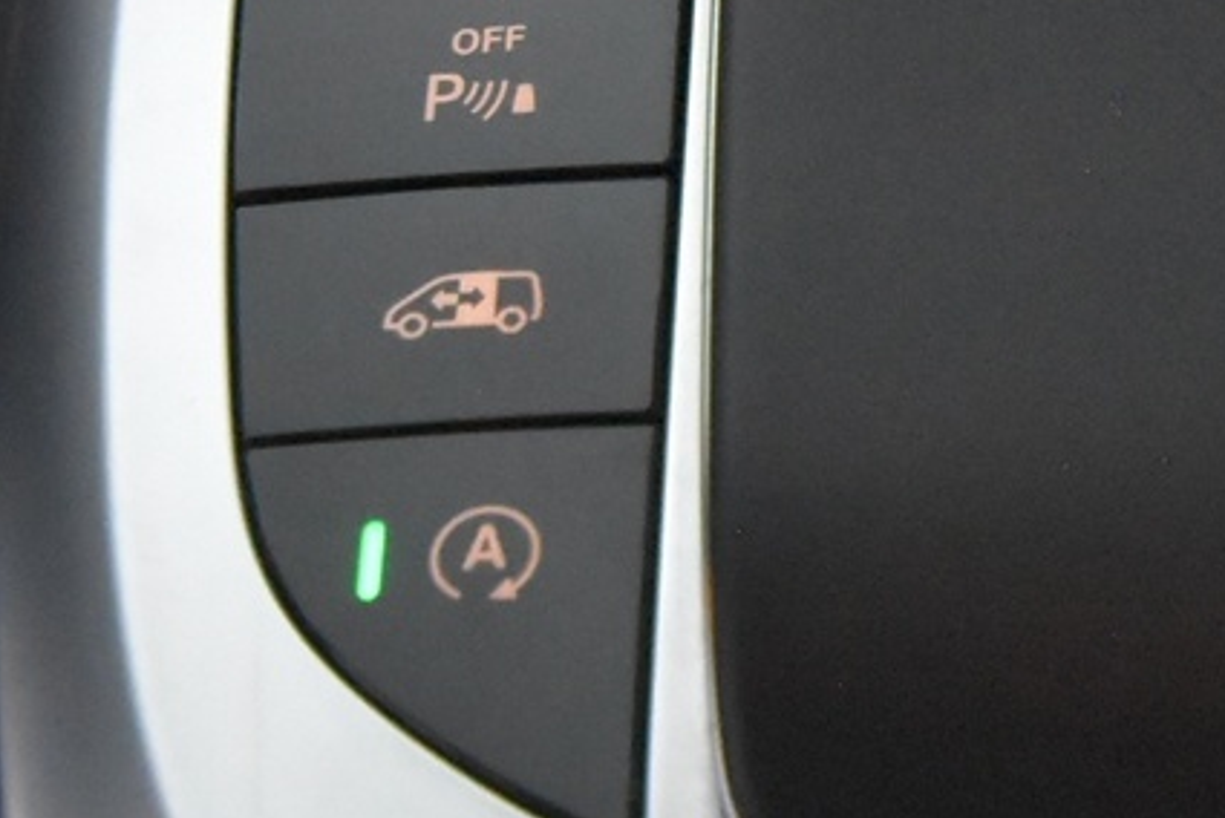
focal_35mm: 114
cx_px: 1311
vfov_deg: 11.9
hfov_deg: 17.4
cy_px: 72
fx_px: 3882
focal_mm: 20
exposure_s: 1/60
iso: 8000
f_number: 5.6
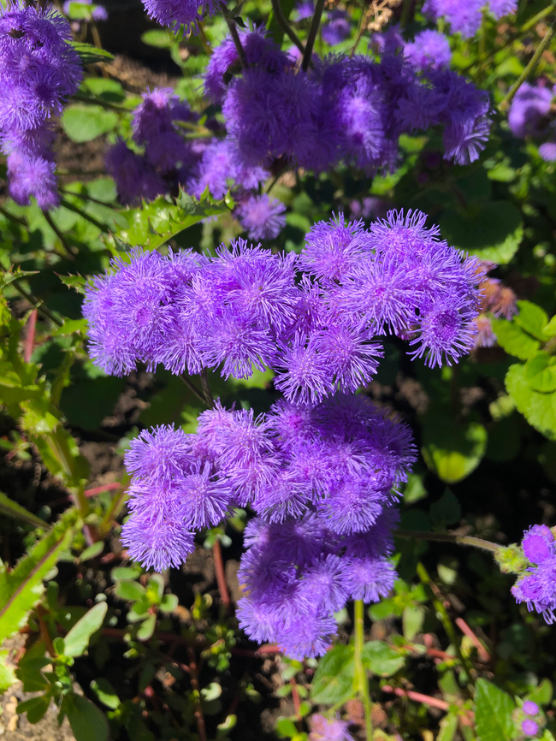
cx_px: 278
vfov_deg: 63.4
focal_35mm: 28
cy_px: 370
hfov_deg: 49.8
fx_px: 599
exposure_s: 1/1600
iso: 20
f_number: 1.8
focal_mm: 3.99
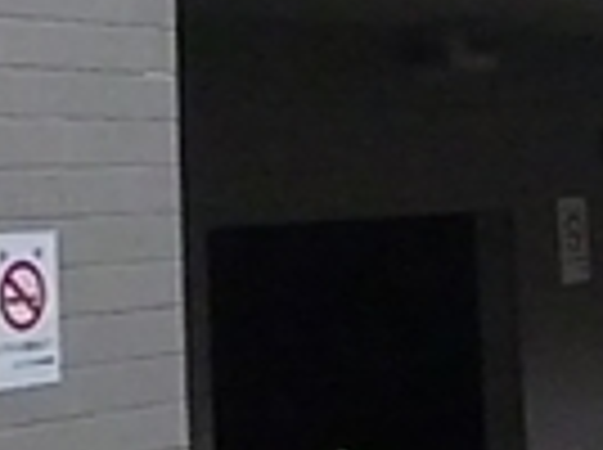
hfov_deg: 14.6
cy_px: -207
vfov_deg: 10.7
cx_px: 554
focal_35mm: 134
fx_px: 2330
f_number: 9
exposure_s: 1/100
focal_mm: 5
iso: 2500
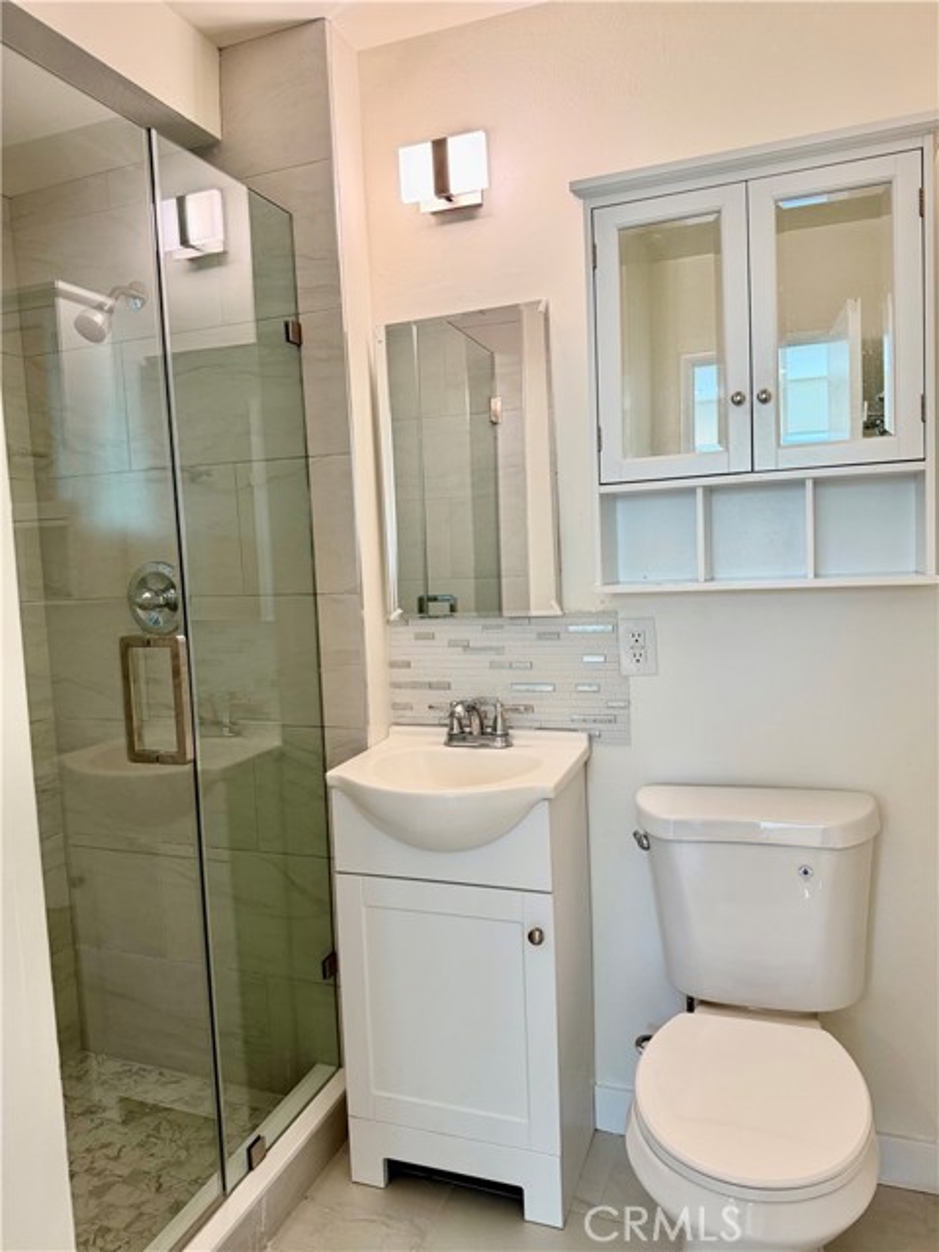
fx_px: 868
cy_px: 626
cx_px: 470
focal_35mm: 24
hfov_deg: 56.8
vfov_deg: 71.6
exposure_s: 1/60
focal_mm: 6.76
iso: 250
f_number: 1.78
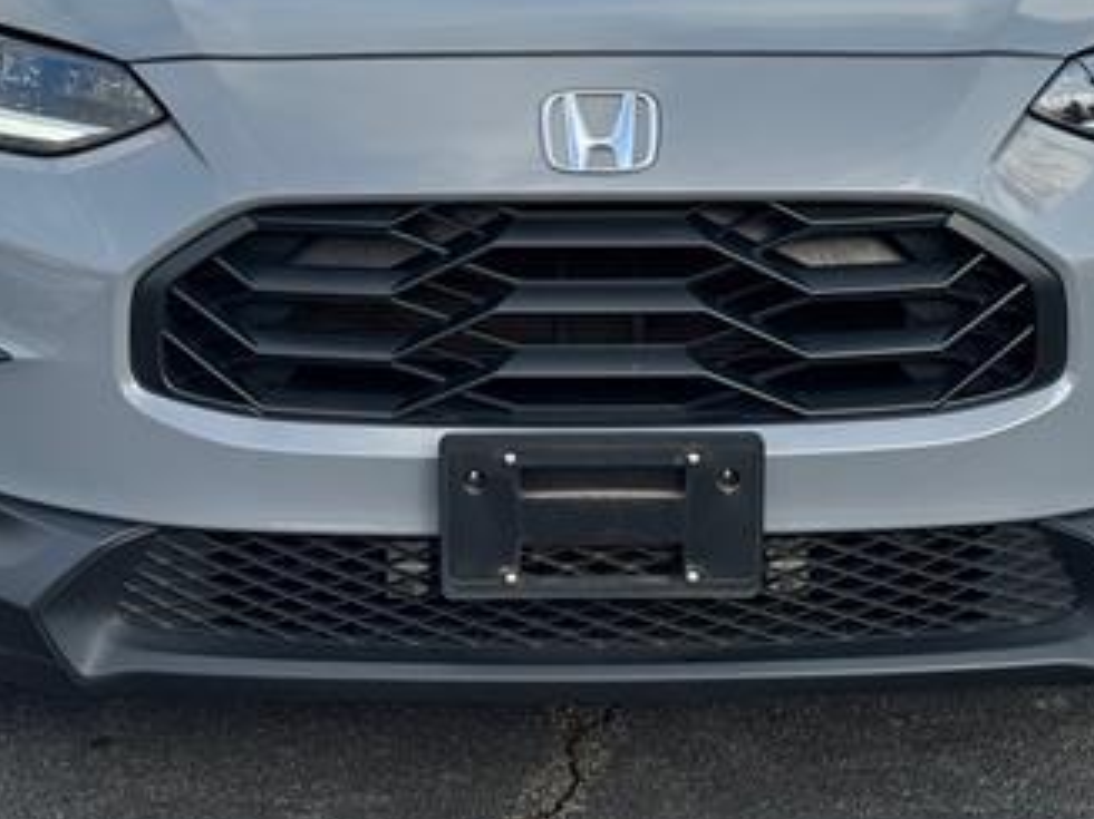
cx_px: 579
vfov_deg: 15.6
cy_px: 120
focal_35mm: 94
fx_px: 2970
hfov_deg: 20.9
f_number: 1.78
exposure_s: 1/1681
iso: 64
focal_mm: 6.76
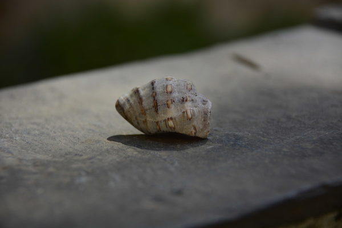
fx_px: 1710
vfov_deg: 7.6
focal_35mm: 180
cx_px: 171
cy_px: 114
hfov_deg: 11.4
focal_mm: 120
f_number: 5.6
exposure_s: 1/200
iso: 100
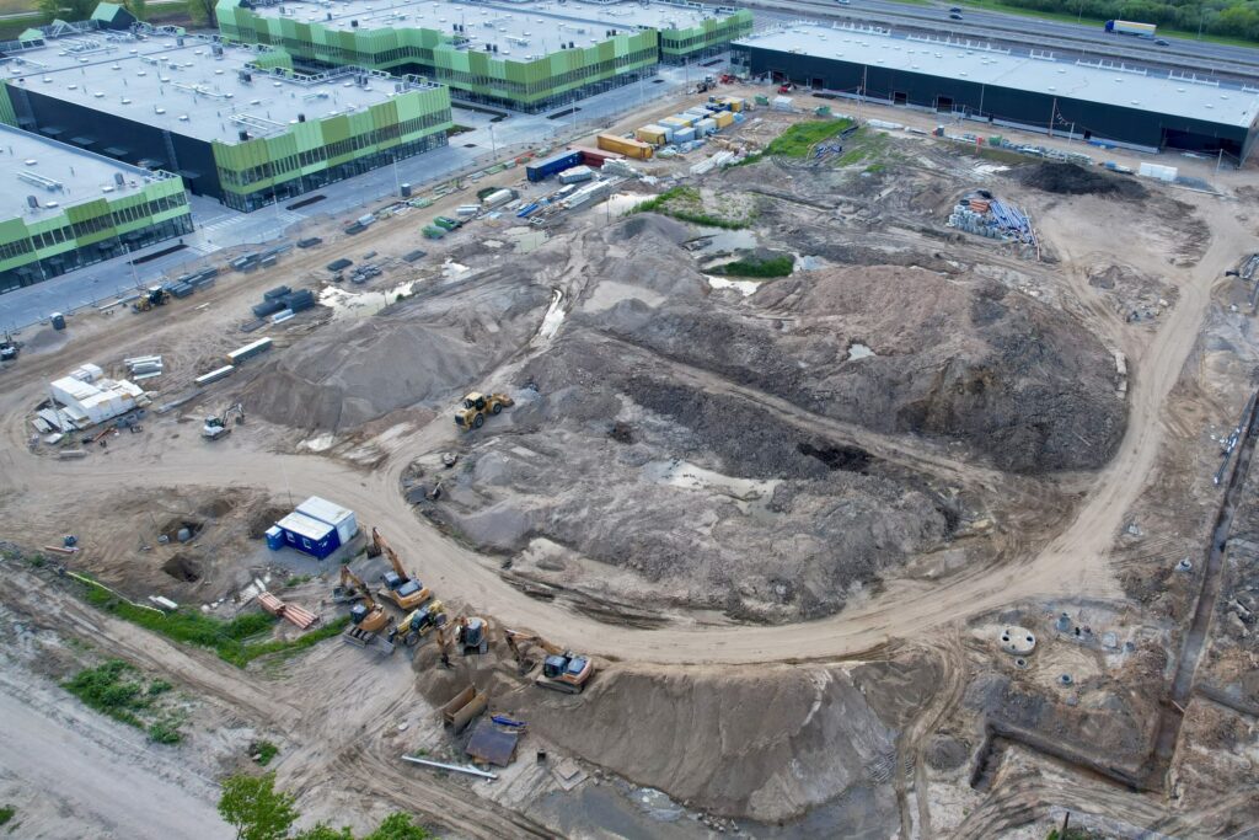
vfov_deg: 57.2
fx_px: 769
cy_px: 420
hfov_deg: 78.6
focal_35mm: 22
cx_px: 630
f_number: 2.8
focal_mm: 8.38
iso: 100
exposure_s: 1/500
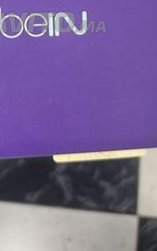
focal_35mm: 47
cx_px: 46
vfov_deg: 39.4
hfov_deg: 27.2
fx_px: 321
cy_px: 22
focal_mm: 6.14
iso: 1250
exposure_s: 1/25
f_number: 1.65
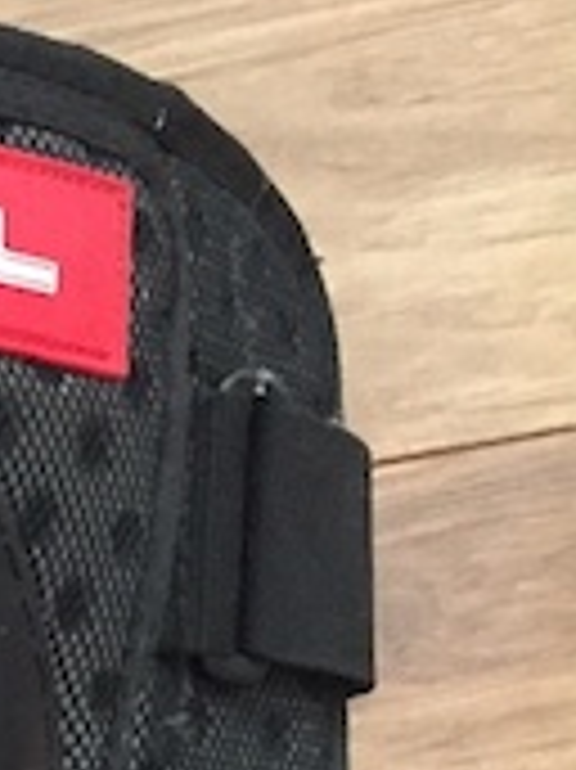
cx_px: -765
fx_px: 3021
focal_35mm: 136
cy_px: 1130
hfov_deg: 9.7
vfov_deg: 13.7
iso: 250
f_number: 2.2
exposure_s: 1/15
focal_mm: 4.15
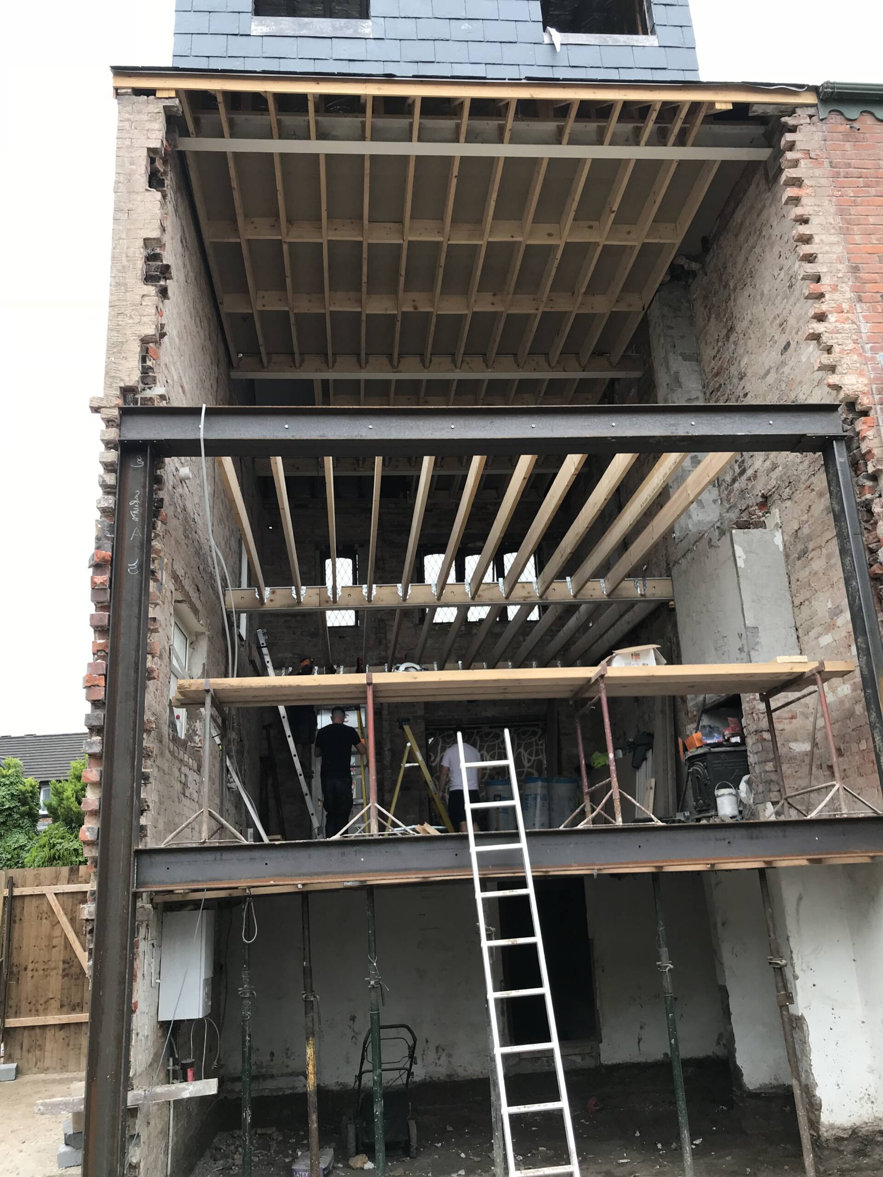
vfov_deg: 63.4
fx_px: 952
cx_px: 442
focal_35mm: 28
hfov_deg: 49.7
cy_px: 588
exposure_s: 1/230
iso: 20
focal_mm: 3.99
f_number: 1.8
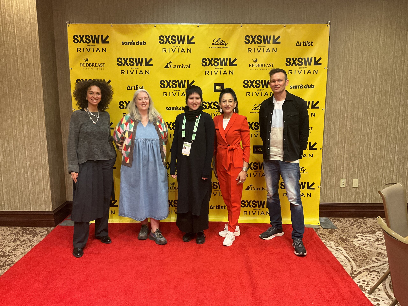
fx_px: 342
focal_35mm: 29
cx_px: 204
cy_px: 153
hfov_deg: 61.7
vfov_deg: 48.2
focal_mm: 3
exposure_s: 1/60
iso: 160
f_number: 1.8
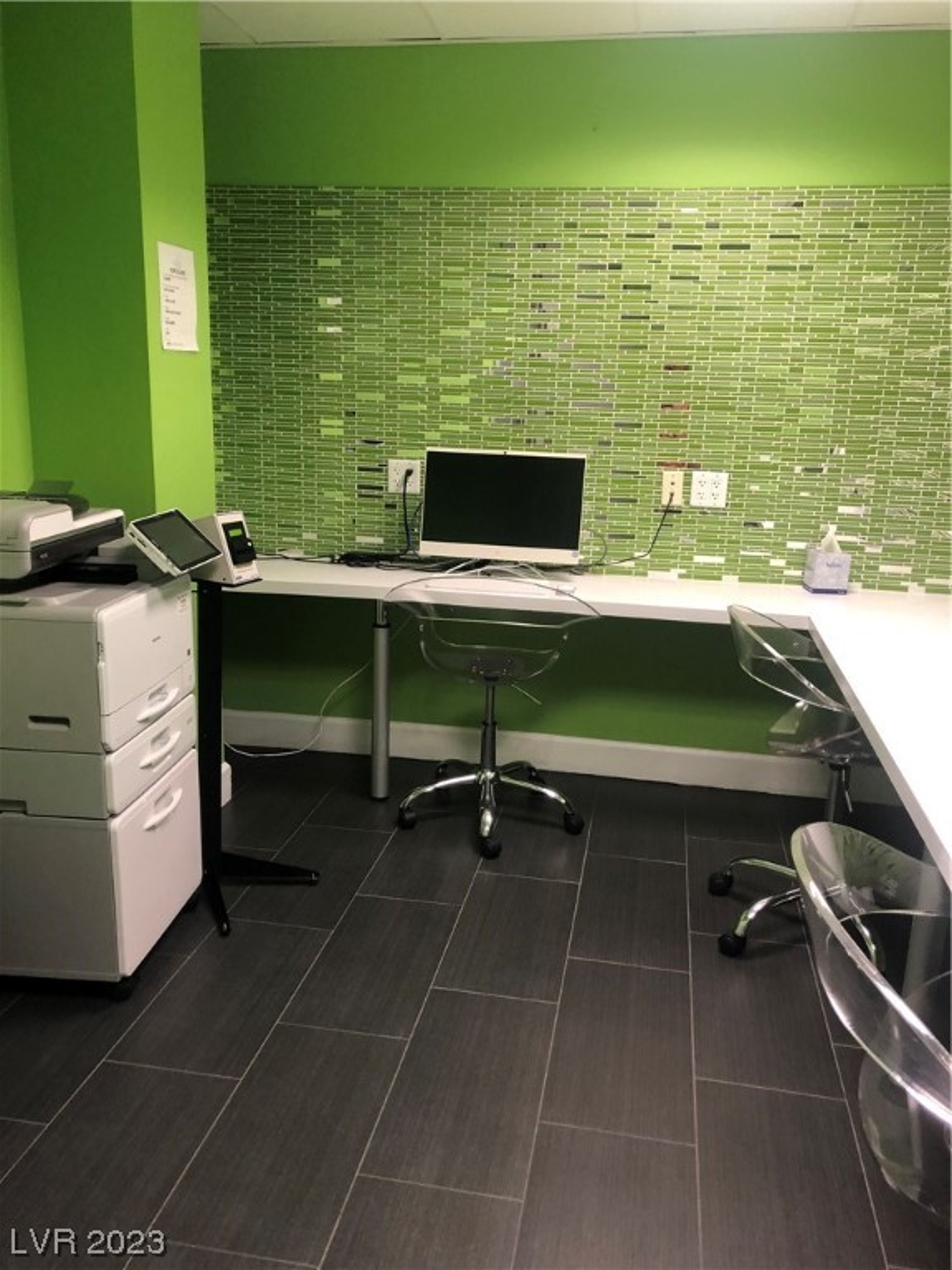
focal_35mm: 28
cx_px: 476
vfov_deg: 63.4
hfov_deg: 49.7
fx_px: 1027
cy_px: 635
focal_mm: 3.99
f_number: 1.8
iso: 50
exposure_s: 1/15
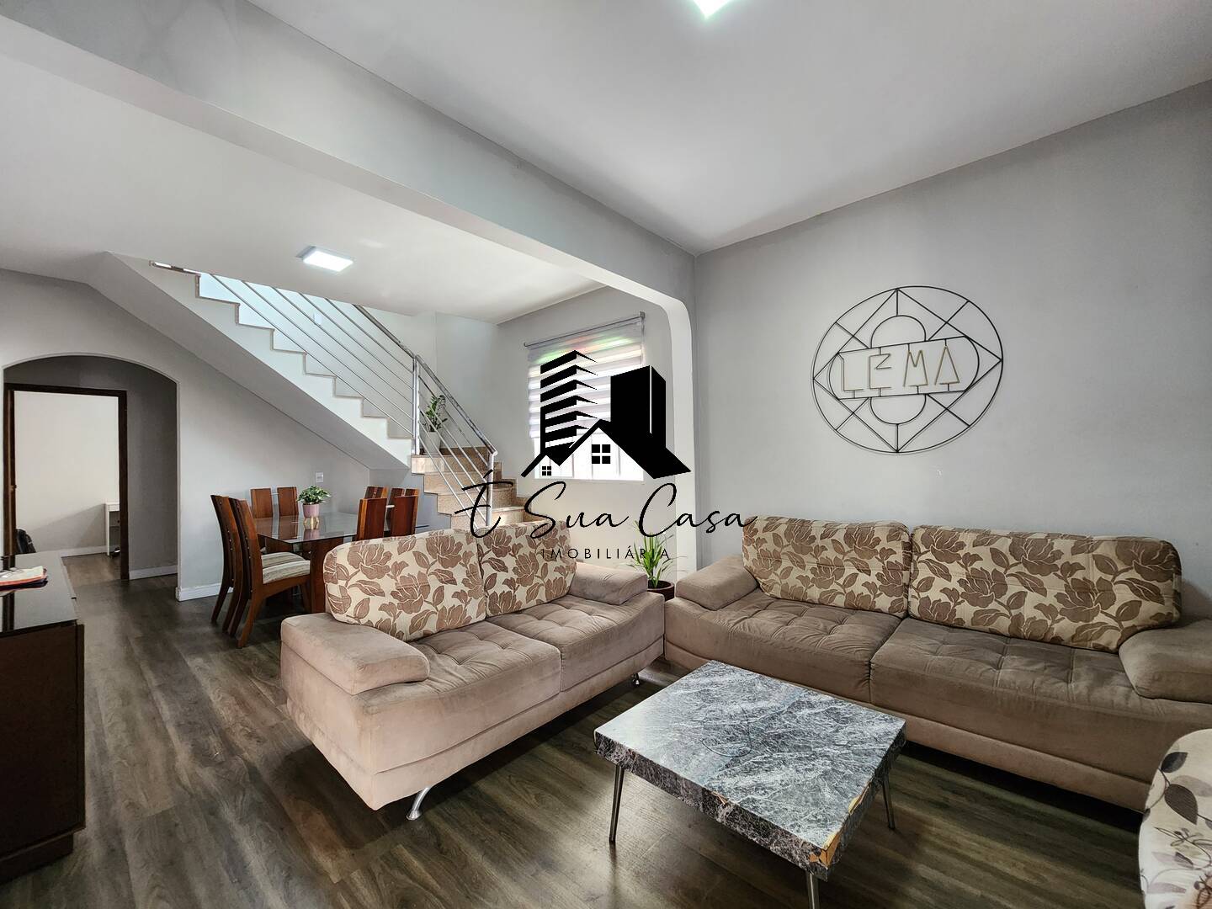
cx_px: 606
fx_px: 455
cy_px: 454
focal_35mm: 13
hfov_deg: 106.2
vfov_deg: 89.9
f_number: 2.2
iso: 400
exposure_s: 1/60
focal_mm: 2.2
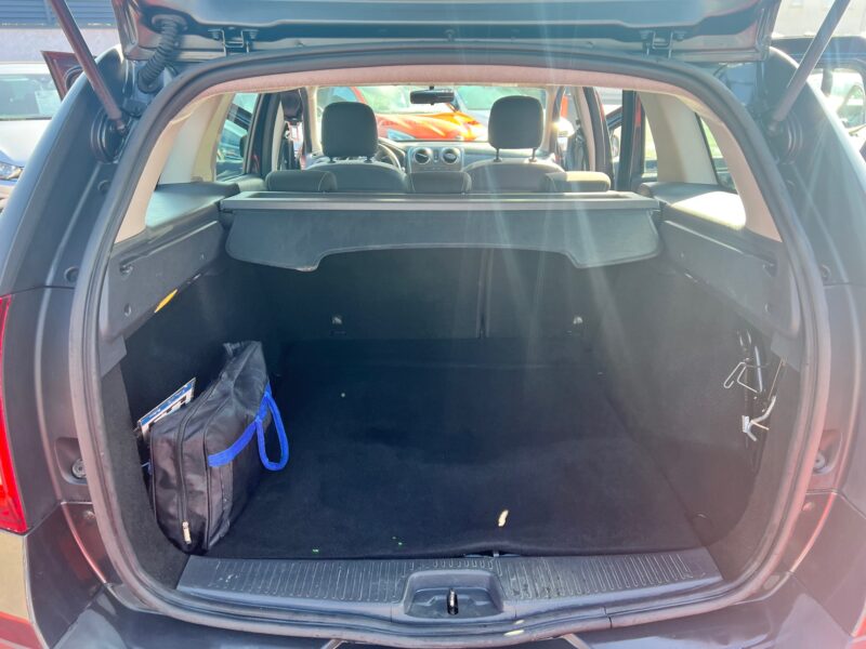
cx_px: 433
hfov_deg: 67.3
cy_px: 324
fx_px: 650
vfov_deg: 53.1
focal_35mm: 26
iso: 64
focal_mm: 5.7
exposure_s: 1/163
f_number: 1.5
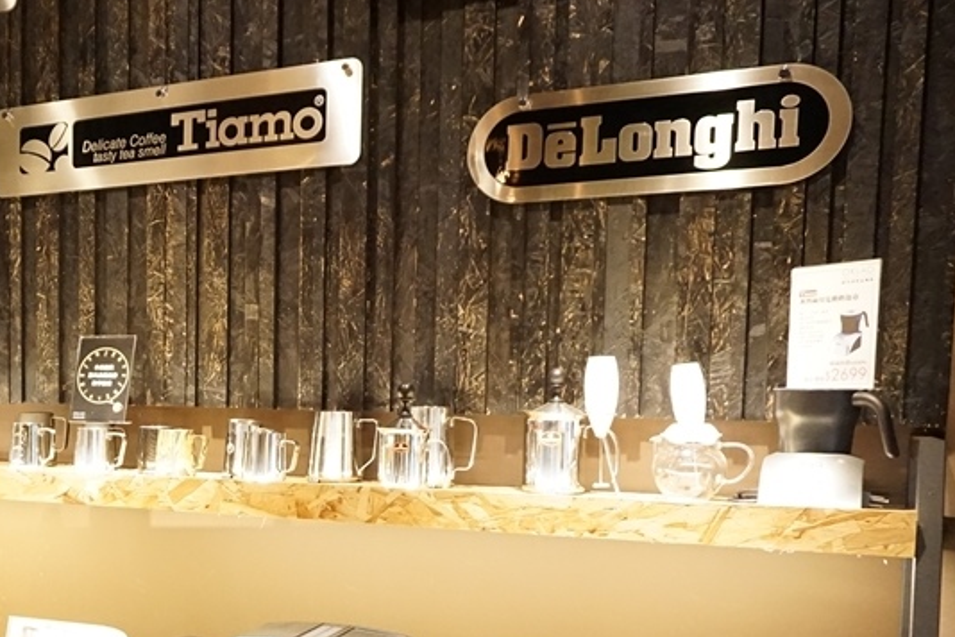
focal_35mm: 46
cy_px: 497
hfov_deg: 39.2
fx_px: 1220
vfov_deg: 28.7
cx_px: 68
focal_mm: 16
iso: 3200
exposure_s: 1/125
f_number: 3.5
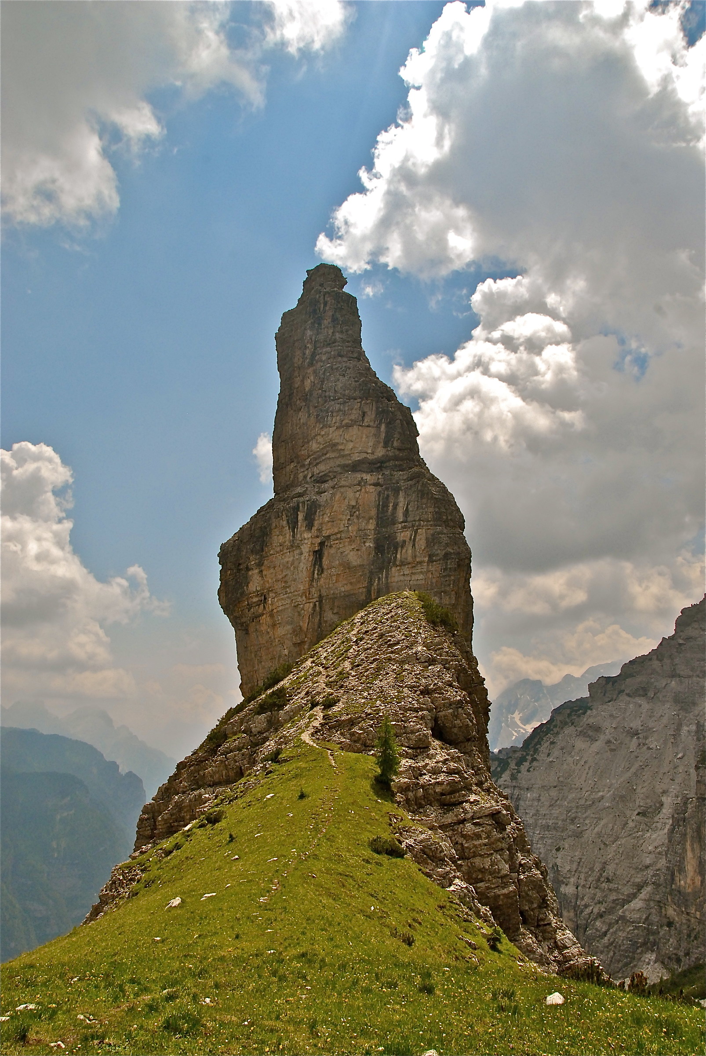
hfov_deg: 48.0
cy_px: 528
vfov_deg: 67.3
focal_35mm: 27
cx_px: 353
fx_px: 792
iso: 500
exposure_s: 1/750
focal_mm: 18
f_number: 14
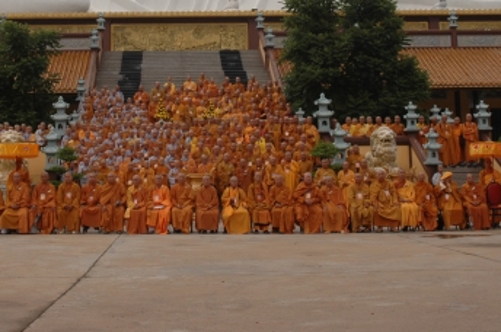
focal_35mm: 67
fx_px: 931
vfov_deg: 20.0
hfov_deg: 30.0
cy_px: 66
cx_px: 189
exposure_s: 1/400
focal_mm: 24
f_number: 10
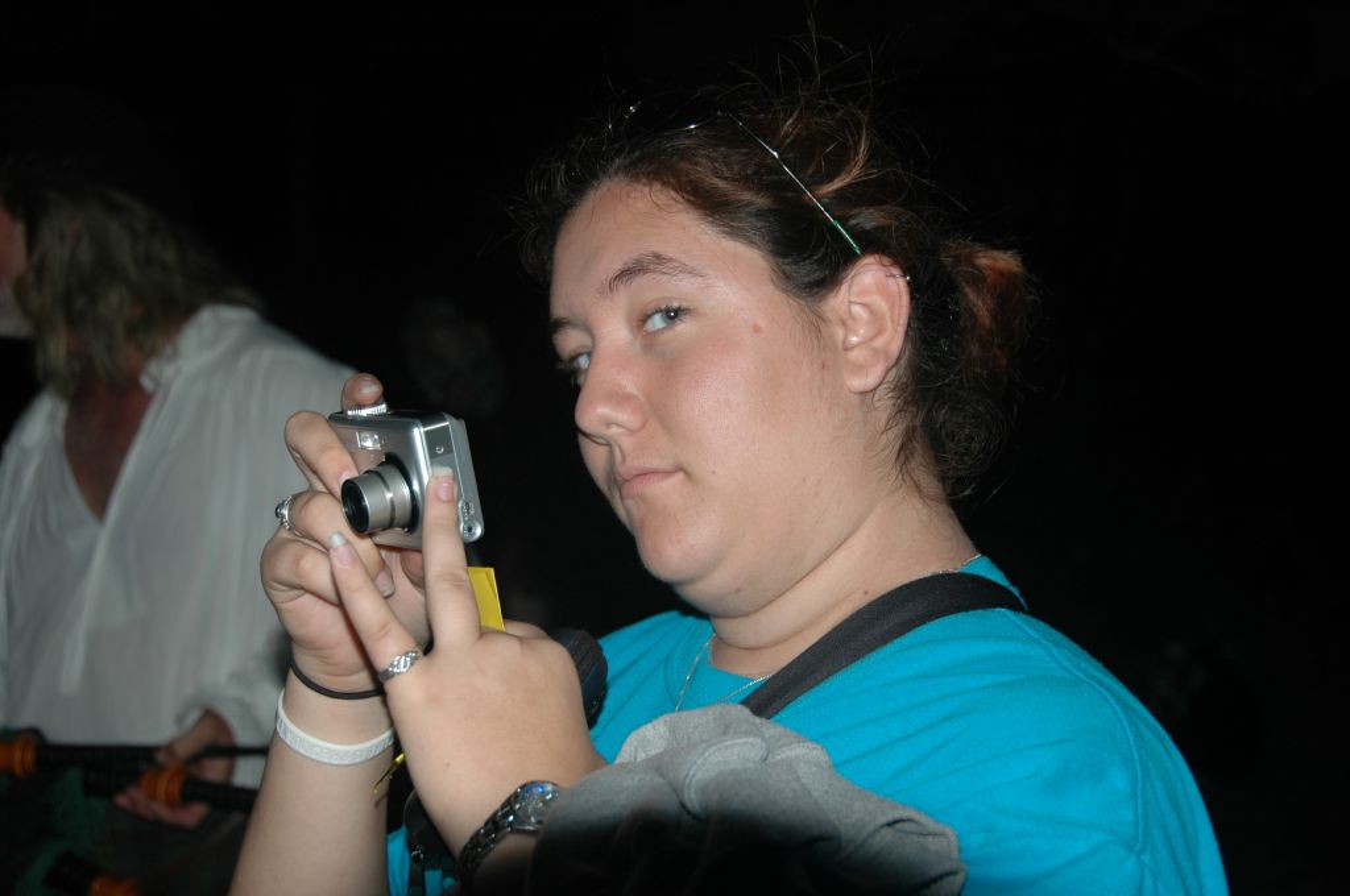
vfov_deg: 18.9
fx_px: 2697
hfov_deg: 28.1
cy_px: 448
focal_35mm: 72
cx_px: 675
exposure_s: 1/60
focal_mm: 48
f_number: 4.8
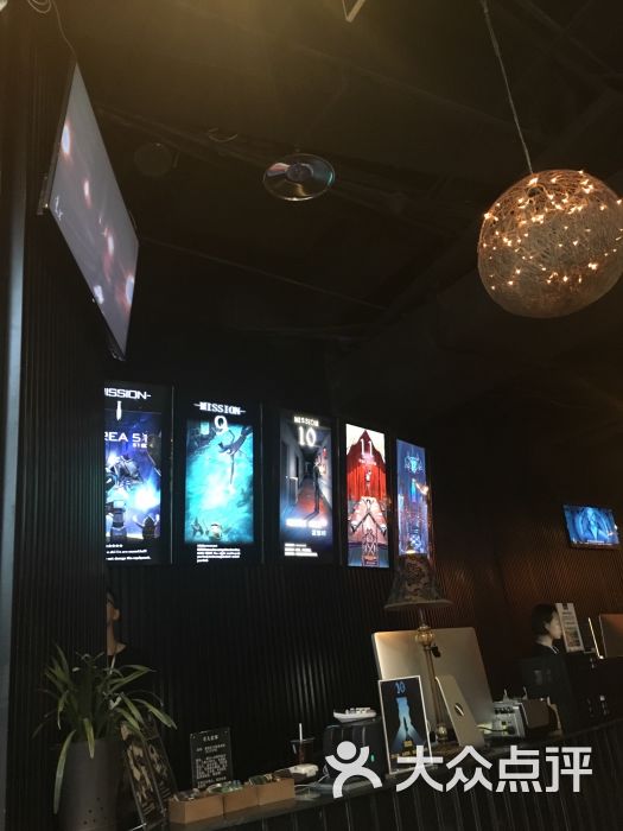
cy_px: 416
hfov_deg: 48.2
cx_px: 312
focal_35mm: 29
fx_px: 696
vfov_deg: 61.7
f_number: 2.2
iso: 400
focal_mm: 4.15
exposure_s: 1/17
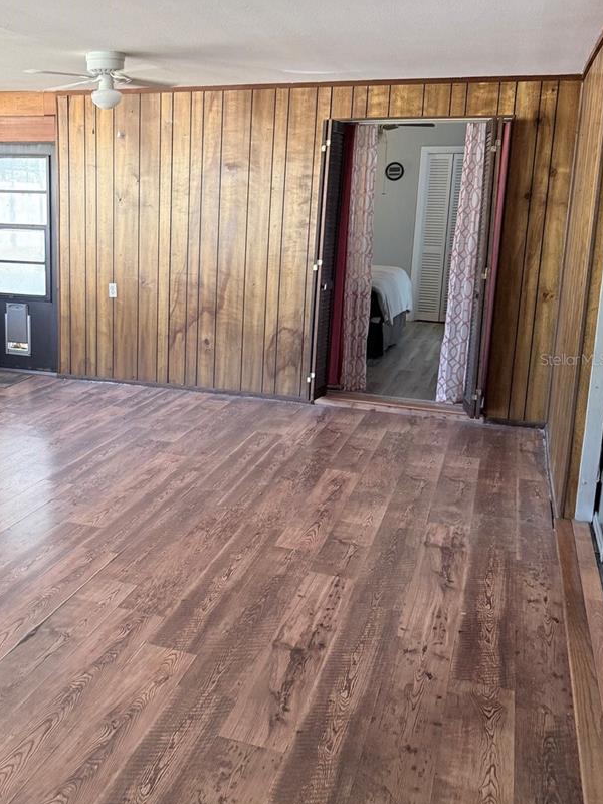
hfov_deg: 38.7
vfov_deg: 51.3
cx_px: 159
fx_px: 836
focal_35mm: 36
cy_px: 359
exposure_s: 1/60
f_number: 1.78
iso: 250
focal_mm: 6.76
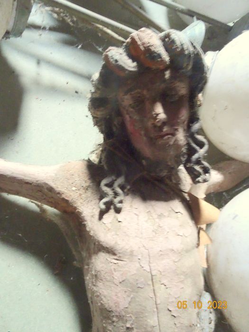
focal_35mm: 24
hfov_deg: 56.8
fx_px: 230
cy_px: 166
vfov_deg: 71.6
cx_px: 124
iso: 800
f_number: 3.5
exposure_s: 1/4
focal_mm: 4.1
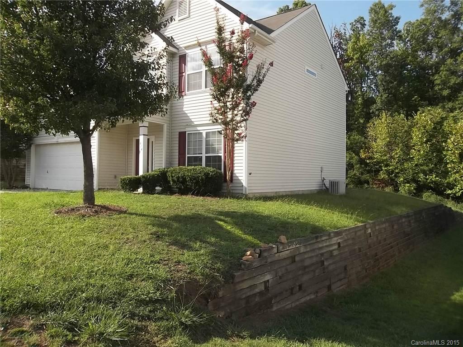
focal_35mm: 27
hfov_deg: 65.3
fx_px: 361
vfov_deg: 51.4
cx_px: 232
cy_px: 174
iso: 80
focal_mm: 4.9
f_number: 8.9
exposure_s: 1/100
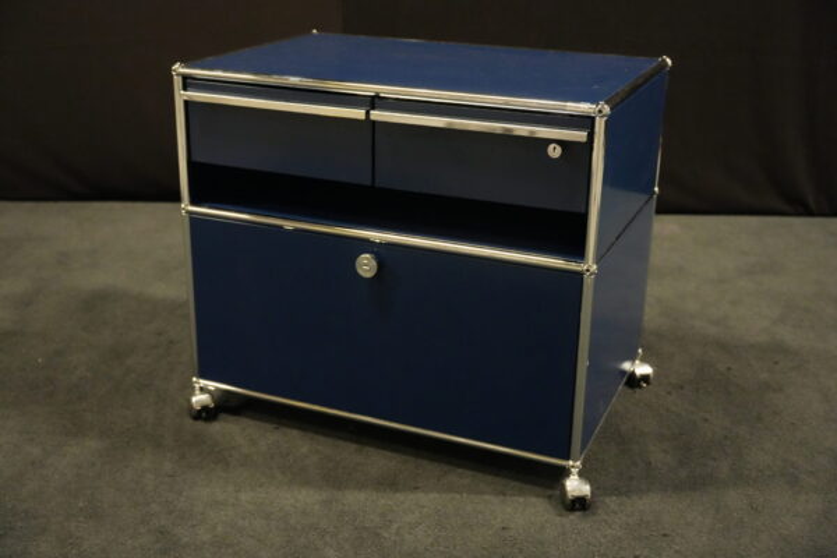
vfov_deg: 31.2
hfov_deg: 45.4
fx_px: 1000
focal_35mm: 43
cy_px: 279
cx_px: 418
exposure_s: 1/40
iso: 12800
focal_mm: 43
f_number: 4
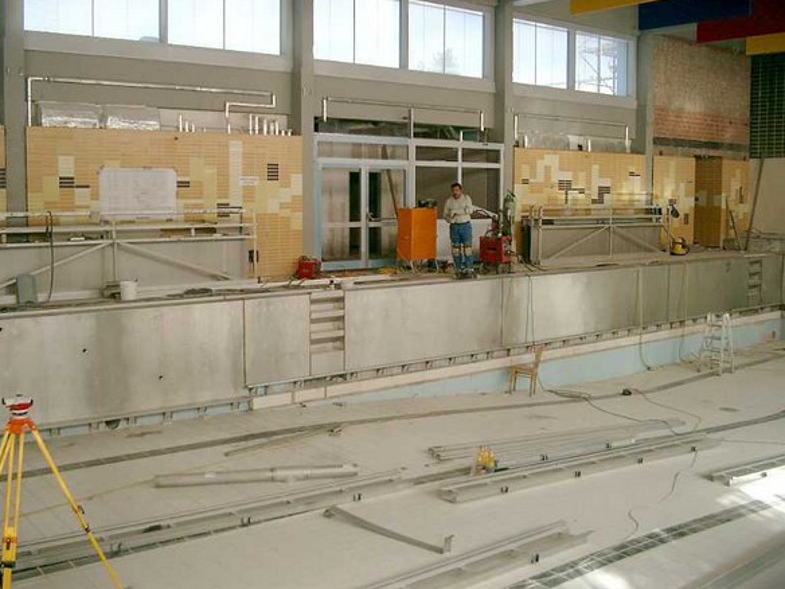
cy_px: 288
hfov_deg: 49.0
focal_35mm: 38
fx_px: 862
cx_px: 383
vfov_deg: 37.7
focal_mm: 7.6
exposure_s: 1/200
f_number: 2.6
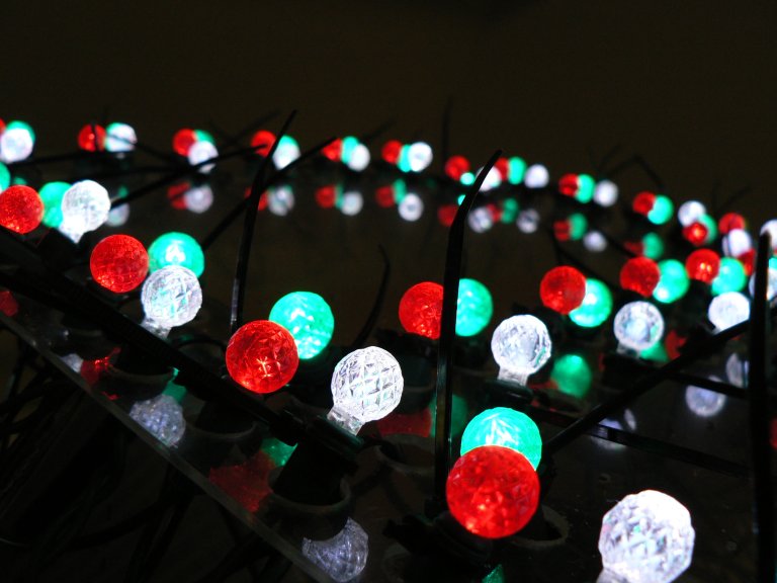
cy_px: 292
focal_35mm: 36
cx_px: 388
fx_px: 808
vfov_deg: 39.7
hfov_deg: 51.4
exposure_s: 1/40
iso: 200
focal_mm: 6
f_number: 2.8
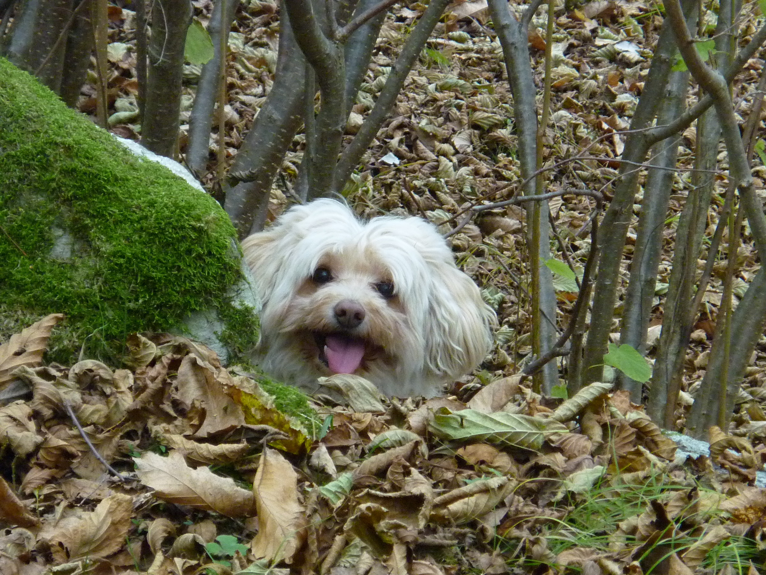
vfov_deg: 7.9
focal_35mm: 189
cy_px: 288
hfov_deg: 10.5
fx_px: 4182
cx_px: 383
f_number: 5.9
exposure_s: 1/60
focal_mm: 22
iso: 400
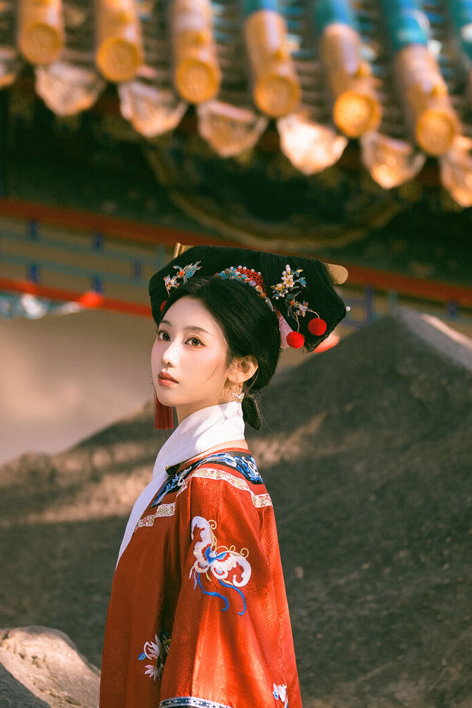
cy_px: 486
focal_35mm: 149
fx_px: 2929
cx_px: 302
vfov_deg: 13.7
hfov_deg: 9.2
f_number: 2.8
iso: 100
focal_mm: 98
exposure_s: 1/200
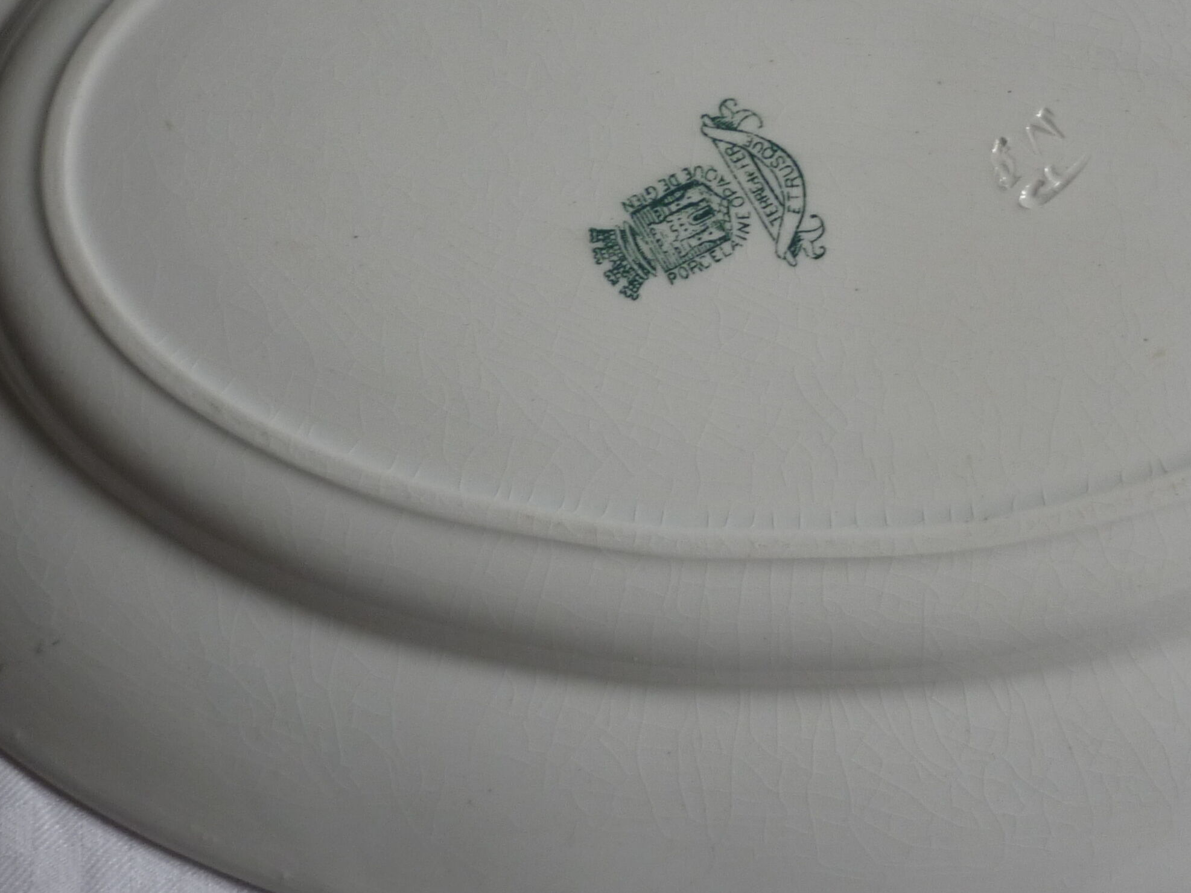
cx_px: 787
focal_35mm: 61
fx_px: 2099
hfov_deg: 31.5
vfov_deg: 23.9
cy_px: 288
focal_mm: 5.5
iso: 80
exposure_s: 1/30
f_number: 2.8
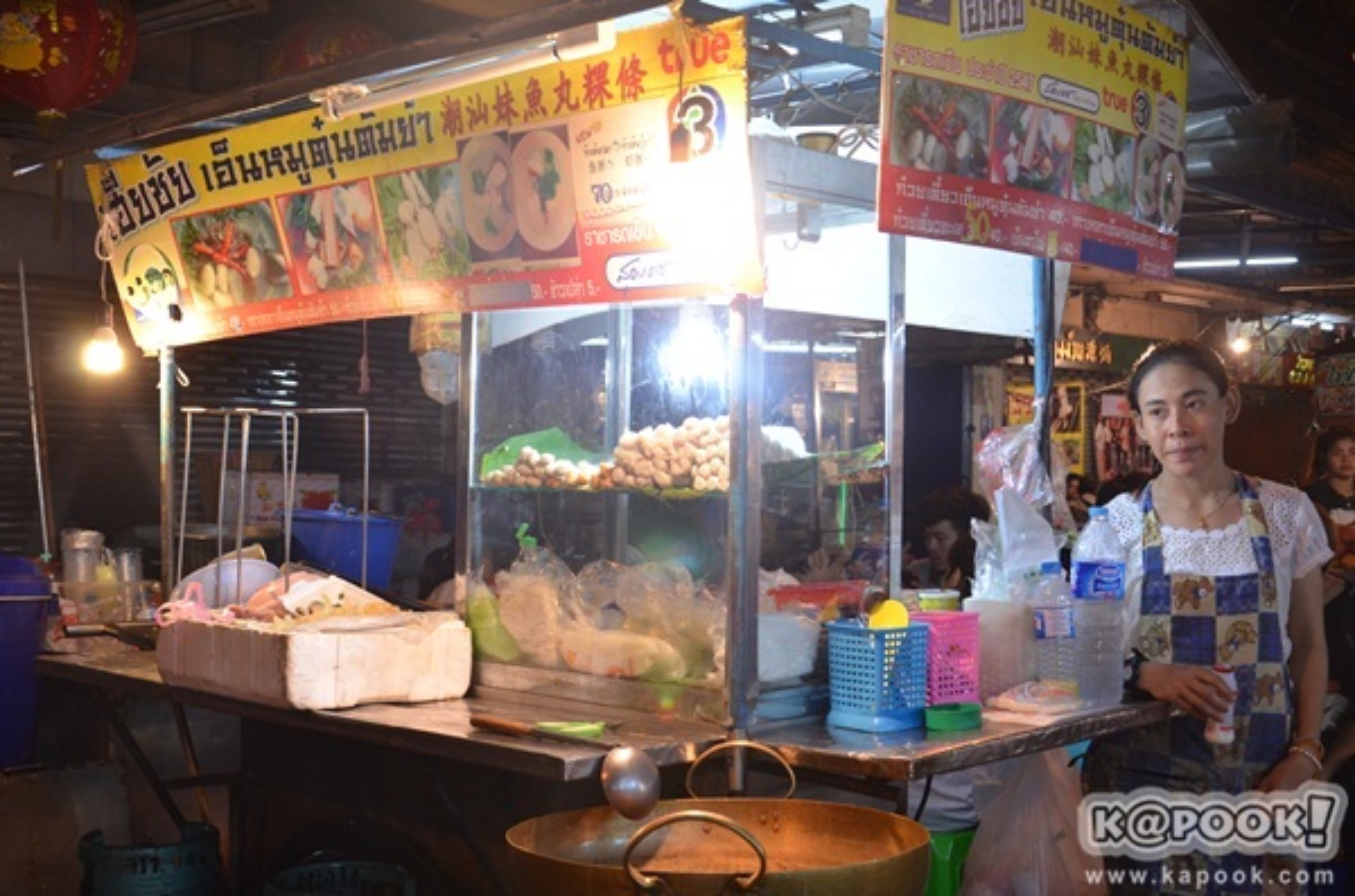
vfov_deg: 29.7
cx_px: 678
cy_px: 448
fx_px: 1690
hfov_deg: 43.7
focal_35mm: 45
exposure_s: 1/30
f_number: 5
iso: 640
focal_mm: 30
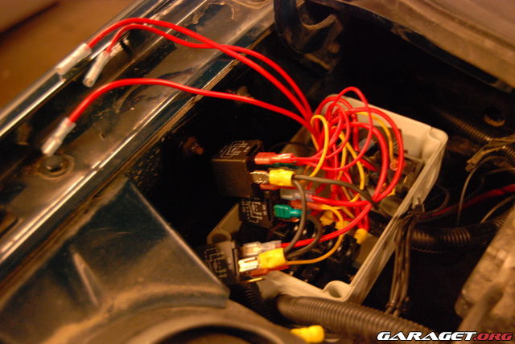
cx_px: 258
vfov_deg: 23.8
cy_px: 172
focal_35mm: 57
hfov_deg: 35.0
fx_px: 816
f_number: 5
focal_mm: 38
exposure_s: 1/8
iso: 1250
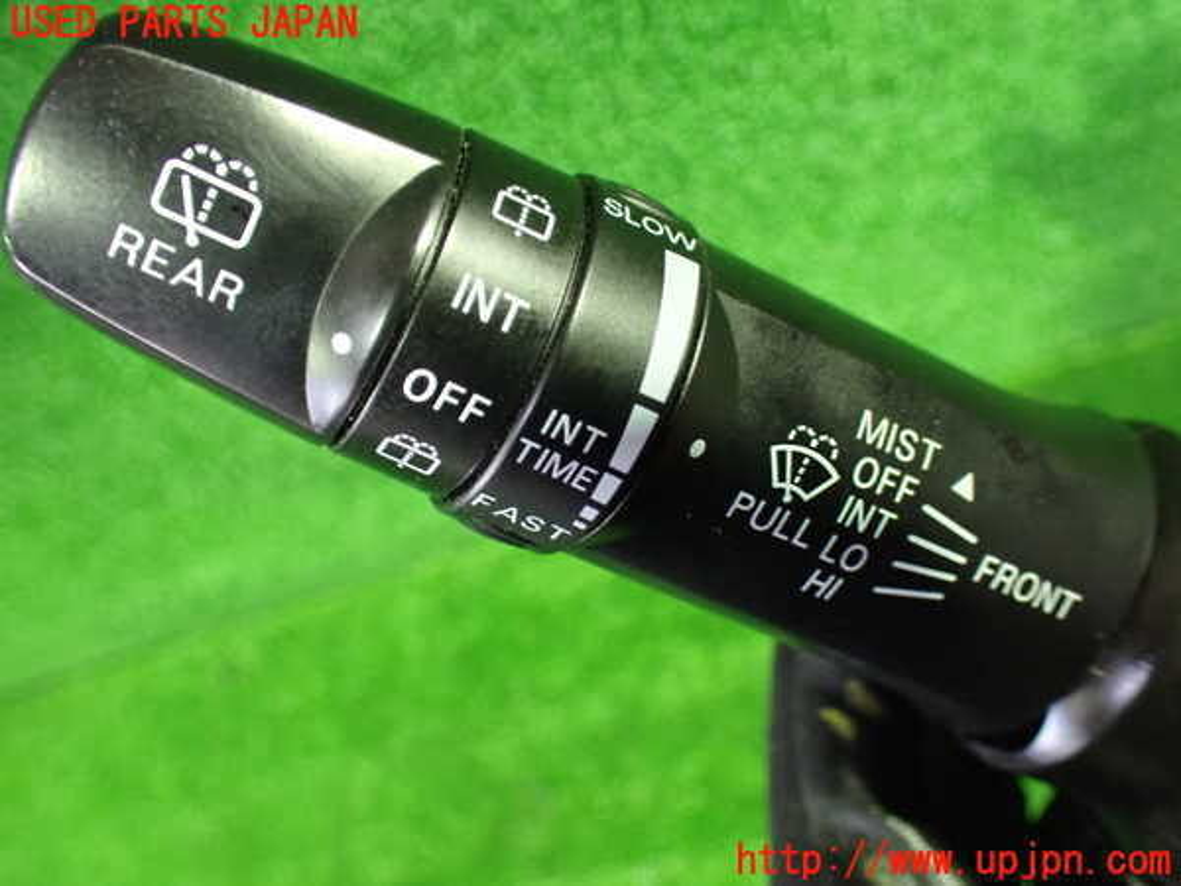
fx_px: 1024
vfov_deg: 46.8
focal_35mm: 30
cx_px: 590
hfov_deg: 60.0
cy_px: 443
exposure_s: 1/30
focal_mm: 5.4
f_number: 2.3
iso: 1250
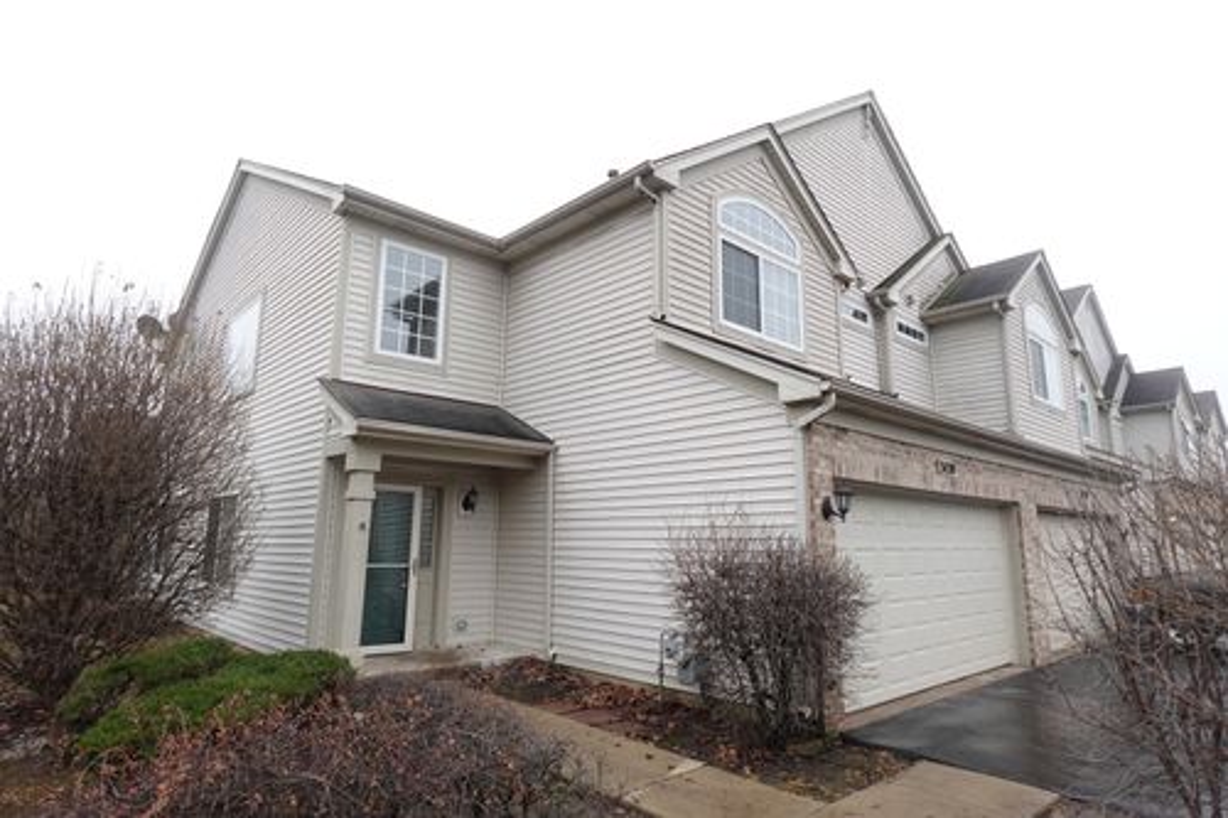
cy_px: 409
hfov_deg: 84.0
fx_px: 682
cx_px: 614
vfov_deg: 61.9
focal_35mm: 20
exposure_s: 1/1000
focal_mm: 7.6
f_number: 2
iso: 125
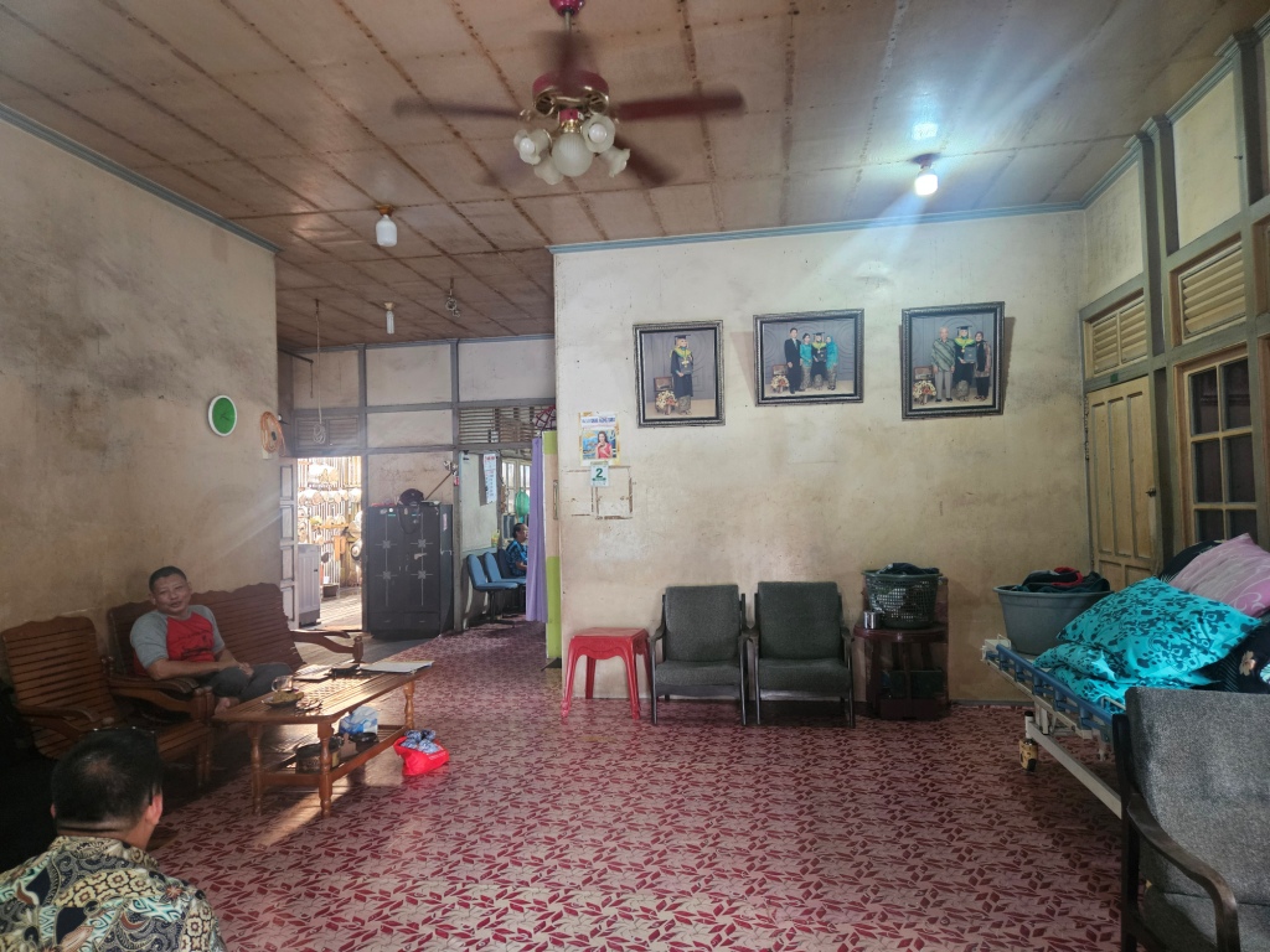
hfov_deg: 73.9
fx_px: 844
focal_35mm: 23
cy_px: 476
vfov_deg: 58.9
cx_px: 635
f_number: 1.8
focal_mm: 5.4
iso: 640
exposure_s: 1/50
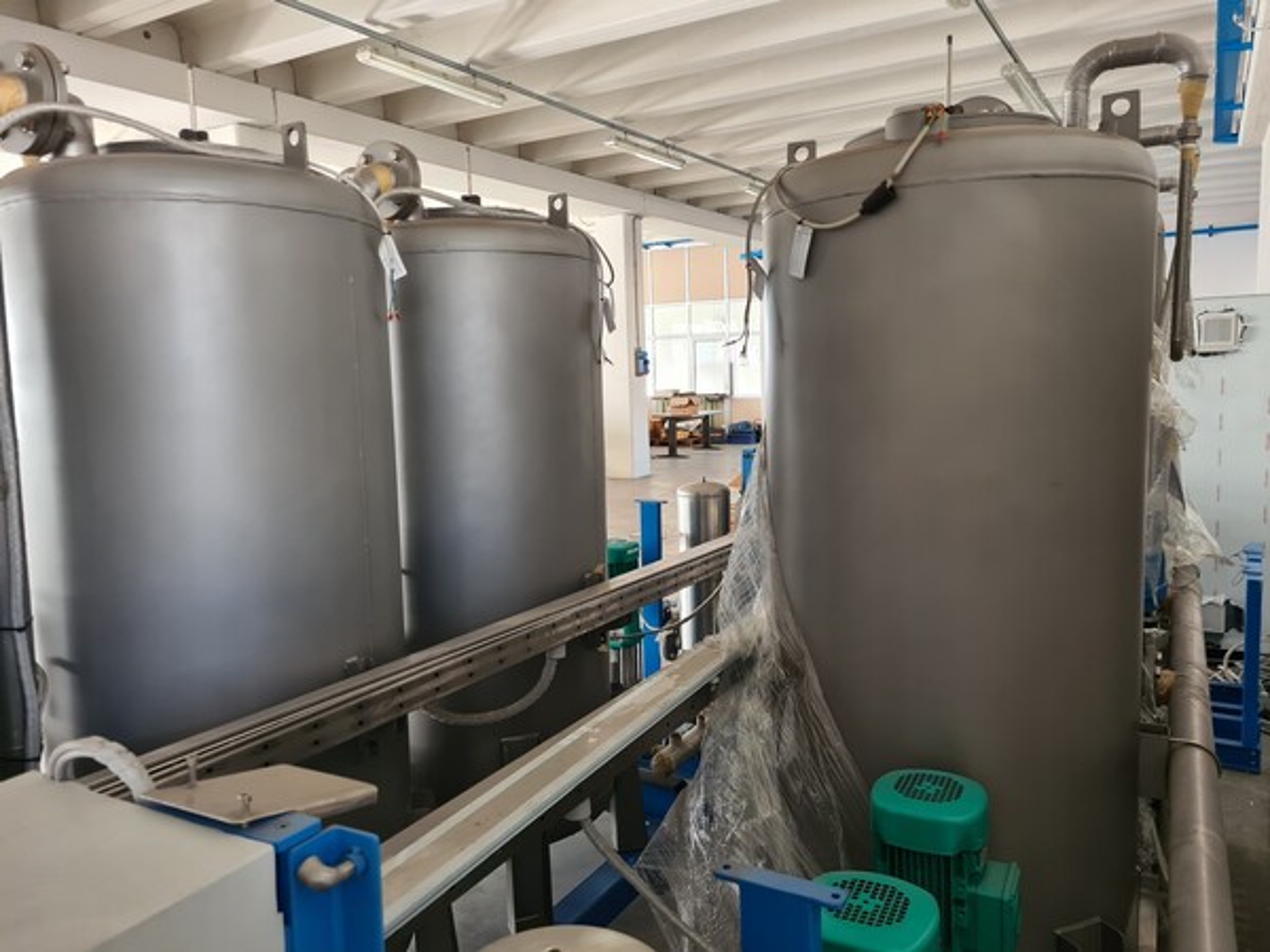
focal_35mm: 26
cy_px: 476
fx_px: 954
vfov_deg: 53.1
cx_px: 635
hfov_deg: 67.3
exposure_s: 1/60
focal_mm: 5.4
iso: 100
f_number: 1.8
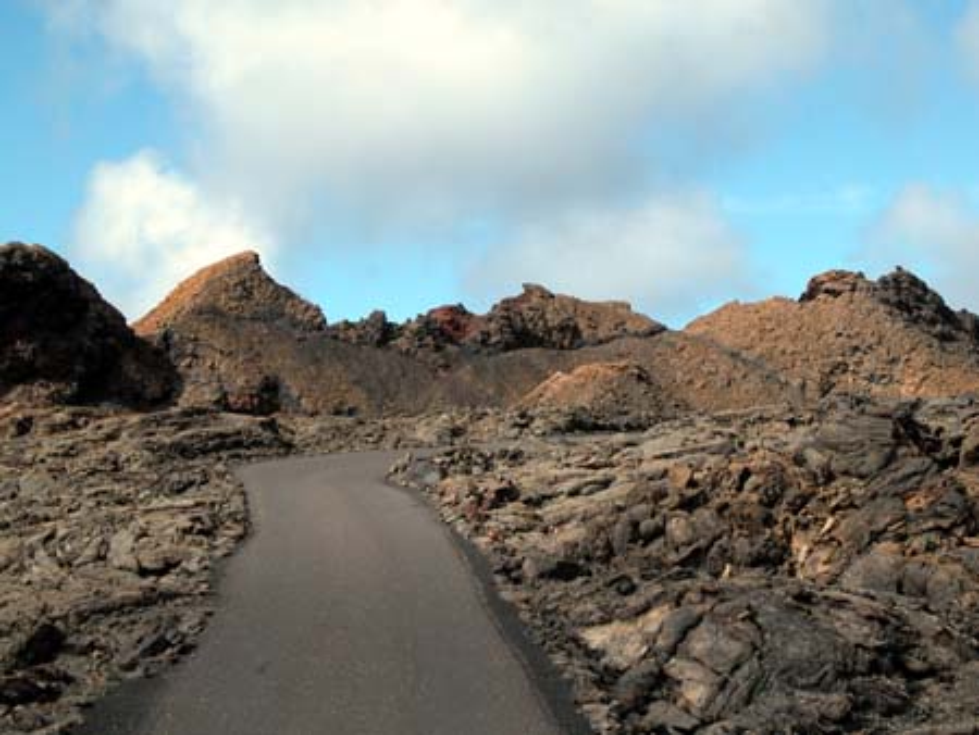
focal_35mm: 77
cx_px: 490
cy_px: 368
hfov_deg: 25.3
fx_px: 2179
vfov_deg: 19.2
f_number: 6.8
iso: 100
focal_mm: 19.9
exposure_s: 1/337
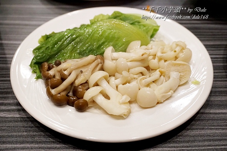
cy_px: 76
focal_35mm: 40
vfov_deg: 33.0
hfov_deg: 47.9
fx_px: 255
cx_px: 114
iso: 1600
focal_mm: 27
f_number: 5
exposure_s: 1/60
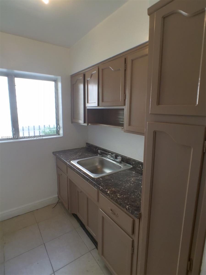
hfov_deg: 48.2
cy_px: 138
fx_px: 230
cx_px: 103
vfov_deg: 61.7
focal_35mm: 29
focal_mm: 4.15
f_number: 2.2
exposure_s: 1/176
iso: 32
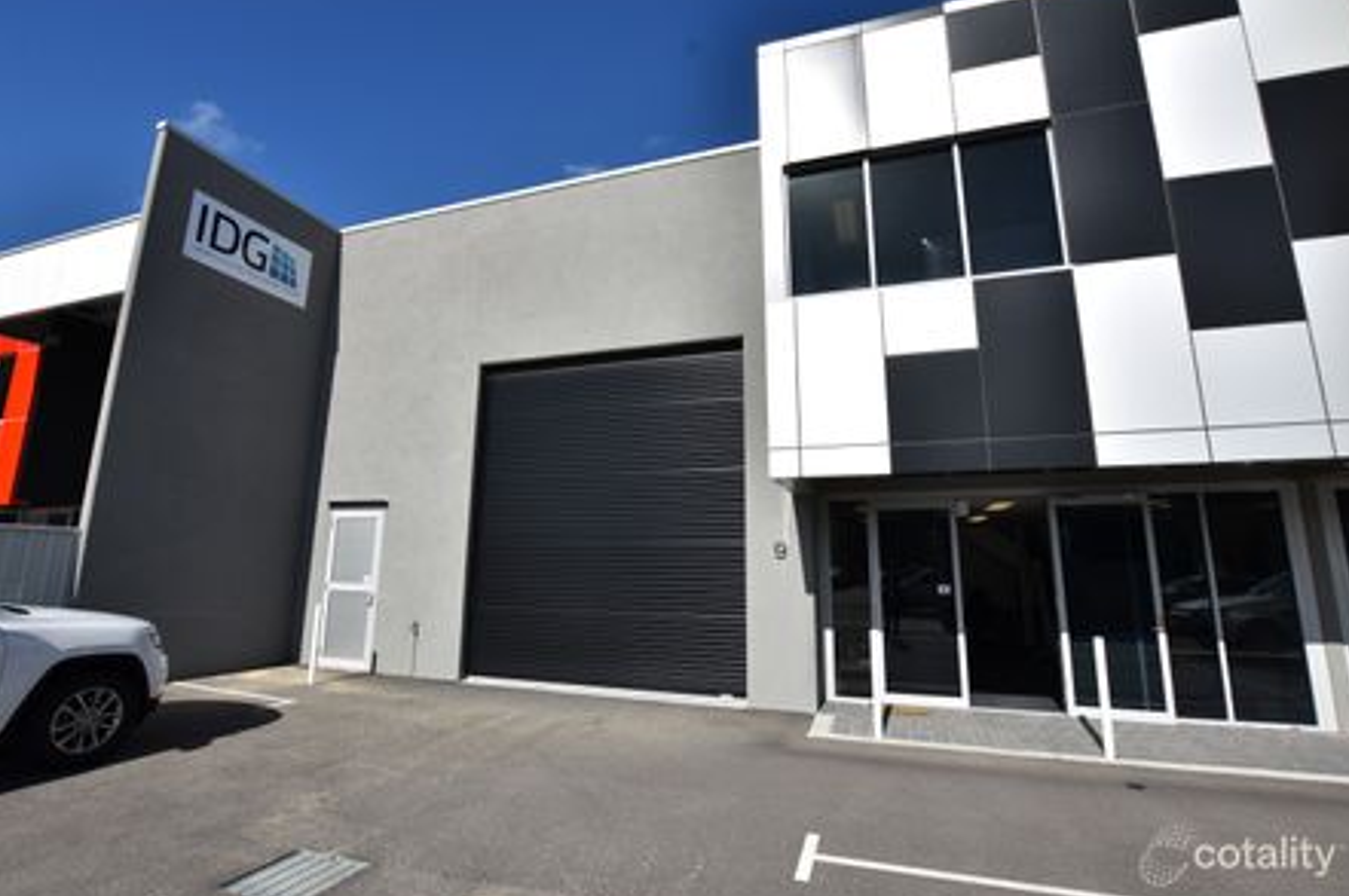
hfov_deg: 96.8
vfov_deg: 73.6
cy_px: 439
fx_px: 599
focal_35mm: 16
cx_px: 667
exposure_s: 1/500
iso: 125
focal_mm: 10
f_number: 8
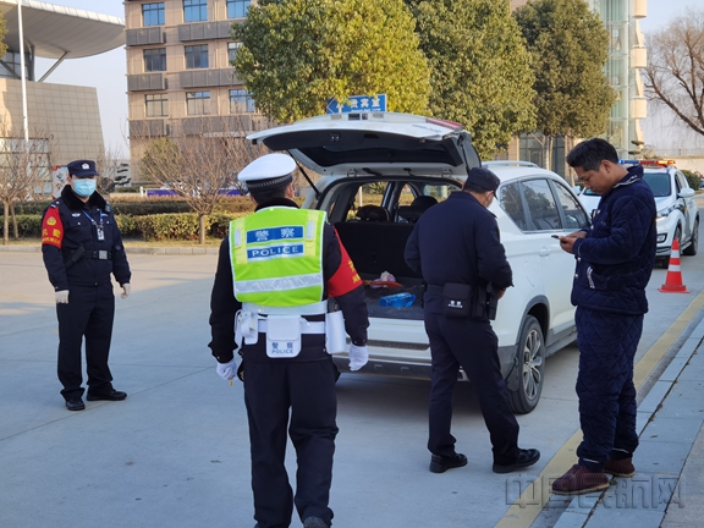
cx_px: 354
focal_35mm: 50
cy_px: 258
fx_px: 1017
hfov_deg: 38.2
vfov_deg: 29.1
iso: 50
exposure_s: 1/1064
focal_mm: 6.71
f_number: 1.9
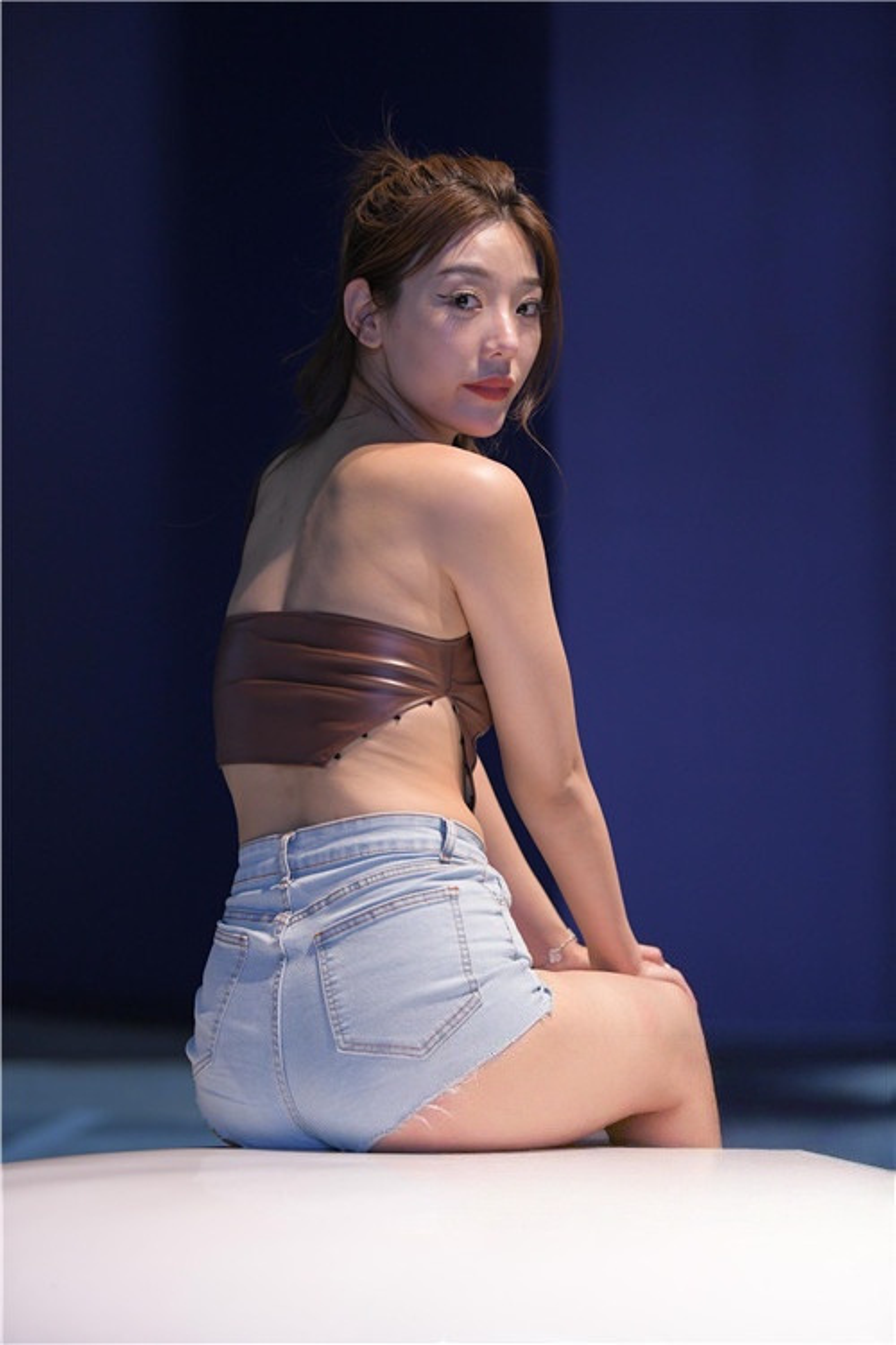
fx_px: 3546
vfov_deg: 21.5
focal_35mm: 95
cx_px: 448
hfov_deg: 14.4
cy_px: 672
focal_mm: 95
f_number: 3.2
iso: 2000
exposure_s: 1/160
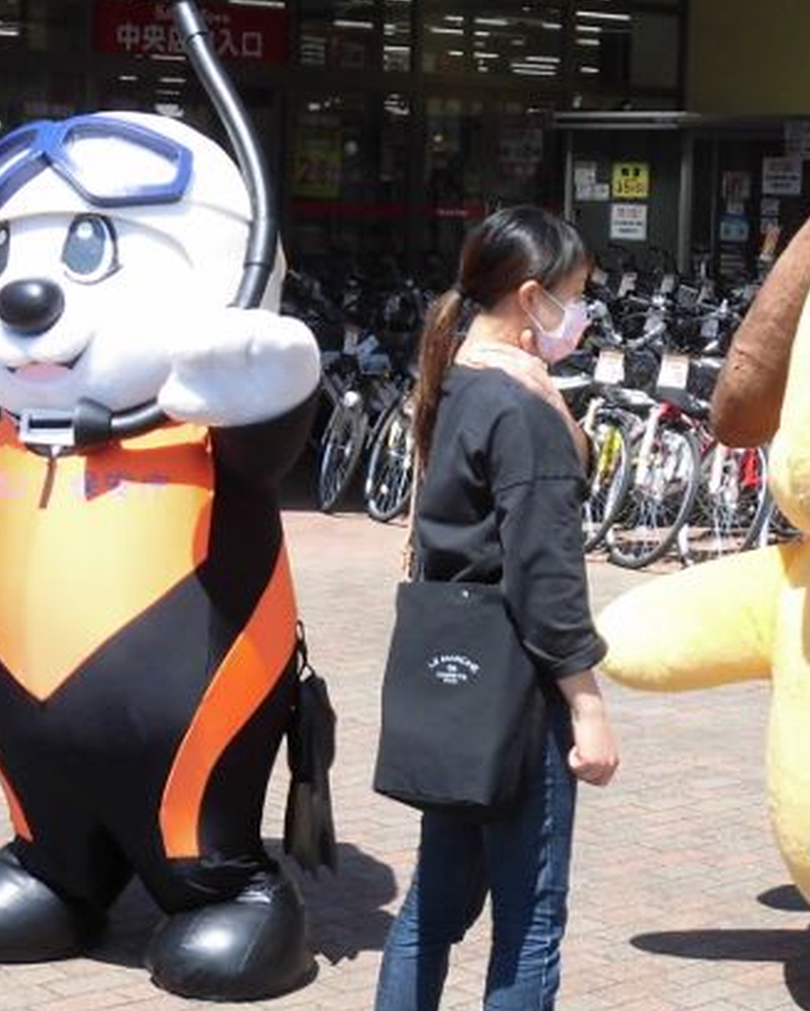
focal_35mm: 93
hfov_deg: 16.5
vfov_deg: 20.6
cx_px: 344
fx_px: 2784
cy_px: 449
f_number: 3.7
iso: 100
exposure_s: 1/800
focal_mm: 6.77
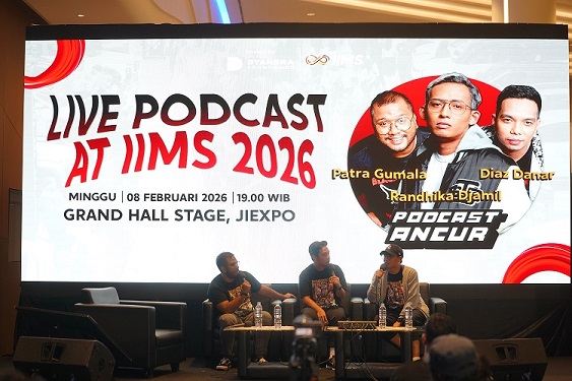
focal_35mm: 70
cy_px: 190
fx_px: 1112
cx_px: 286
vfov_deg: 19.4
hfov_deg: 28.9
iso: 2000
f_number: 2.8
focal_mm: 70
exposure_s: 1/200
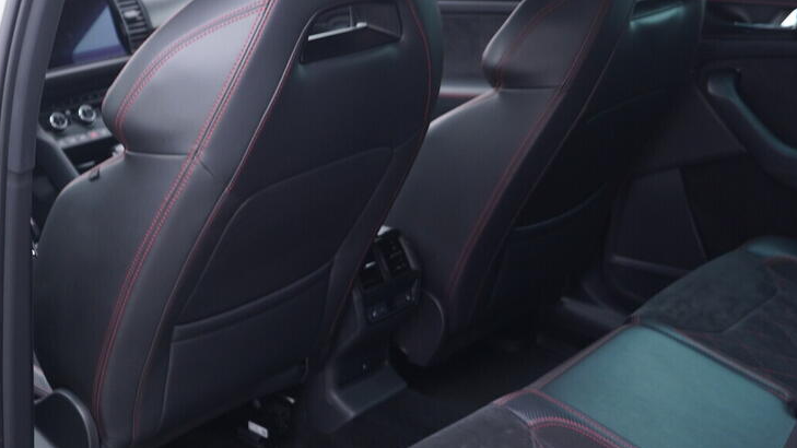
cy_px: 223
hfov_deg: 38.7
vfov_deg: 22.6
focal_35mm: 53
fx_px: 1120
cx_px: 266
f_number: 2.8
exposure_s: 1/40
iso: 250
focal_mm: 24
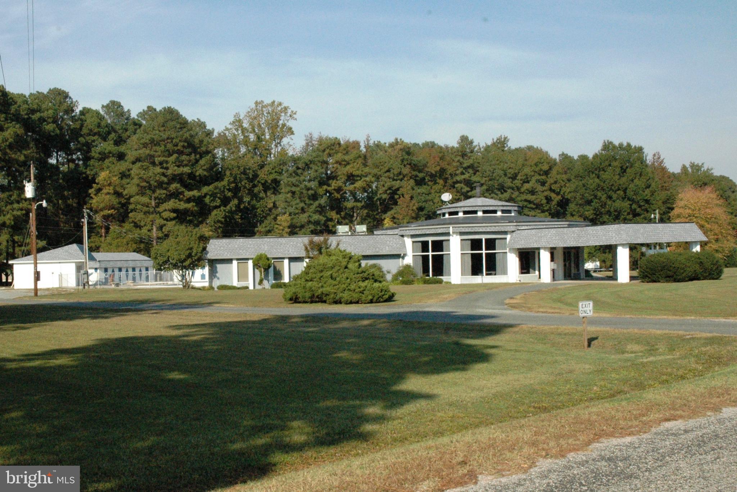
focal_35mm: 38
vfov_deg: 35.5
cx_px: 368
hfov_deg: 51.3
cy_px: 246
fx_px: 768
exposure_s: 1/800
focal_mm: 25
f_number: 14
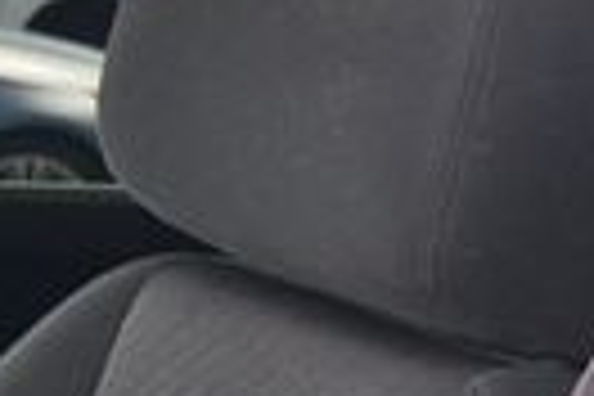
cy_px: 698
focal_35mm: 164
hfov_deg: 10.9
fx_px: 2700
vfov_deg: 8.1
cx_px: -760
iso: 400
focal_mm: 22.5
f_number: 4
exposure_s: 1/200
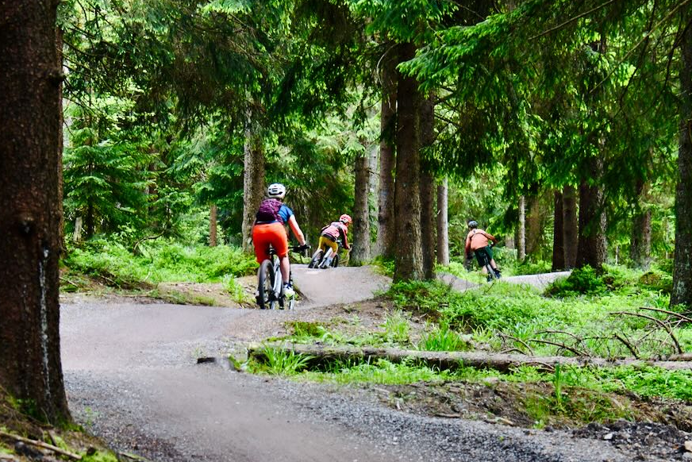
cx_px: 290
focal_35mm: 106
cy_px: 245
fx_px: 2038
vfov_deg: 12.9
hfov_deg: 19.3
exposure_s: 1/125
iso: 1000
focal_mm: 56
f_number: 5.3
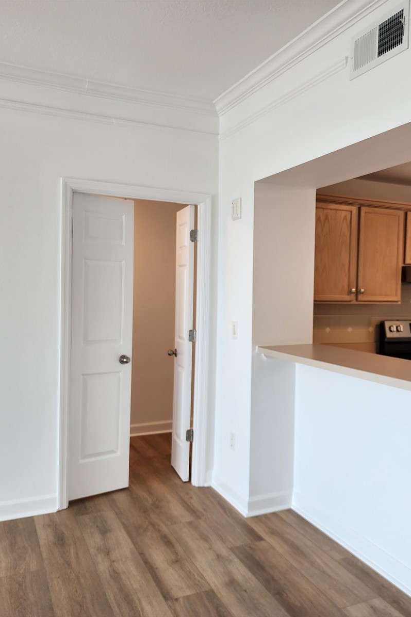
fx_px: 548
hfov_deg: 40.6
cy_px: 308
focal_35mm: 32
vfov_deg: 58.7
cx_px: 272
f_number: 1.8
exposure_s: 1/120
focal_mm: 6.4
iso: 40
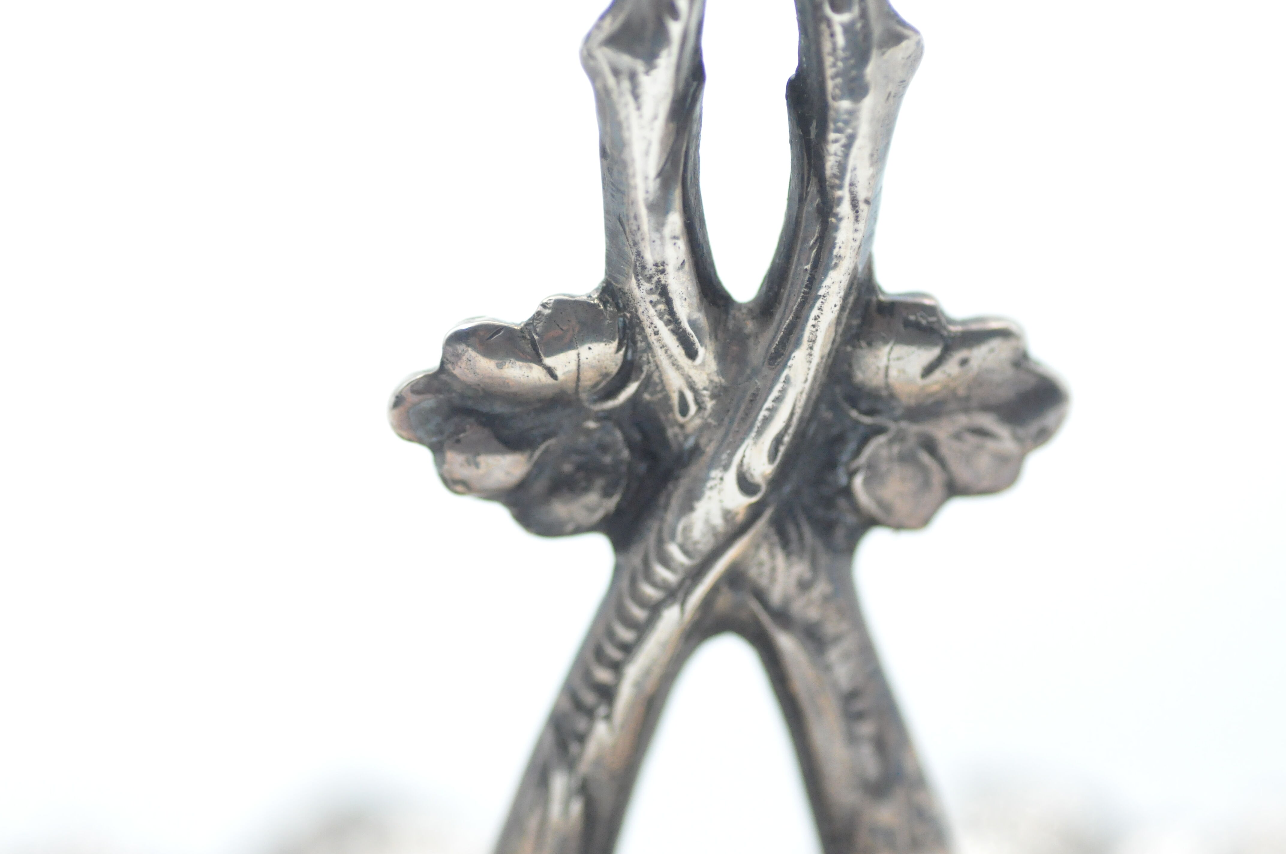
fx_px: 4817
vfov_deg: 10.1
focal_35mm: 135
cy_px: 427
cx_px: 643
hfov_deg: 15.2
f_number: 5.6
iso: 3200
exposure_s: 1/4000
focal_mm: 90
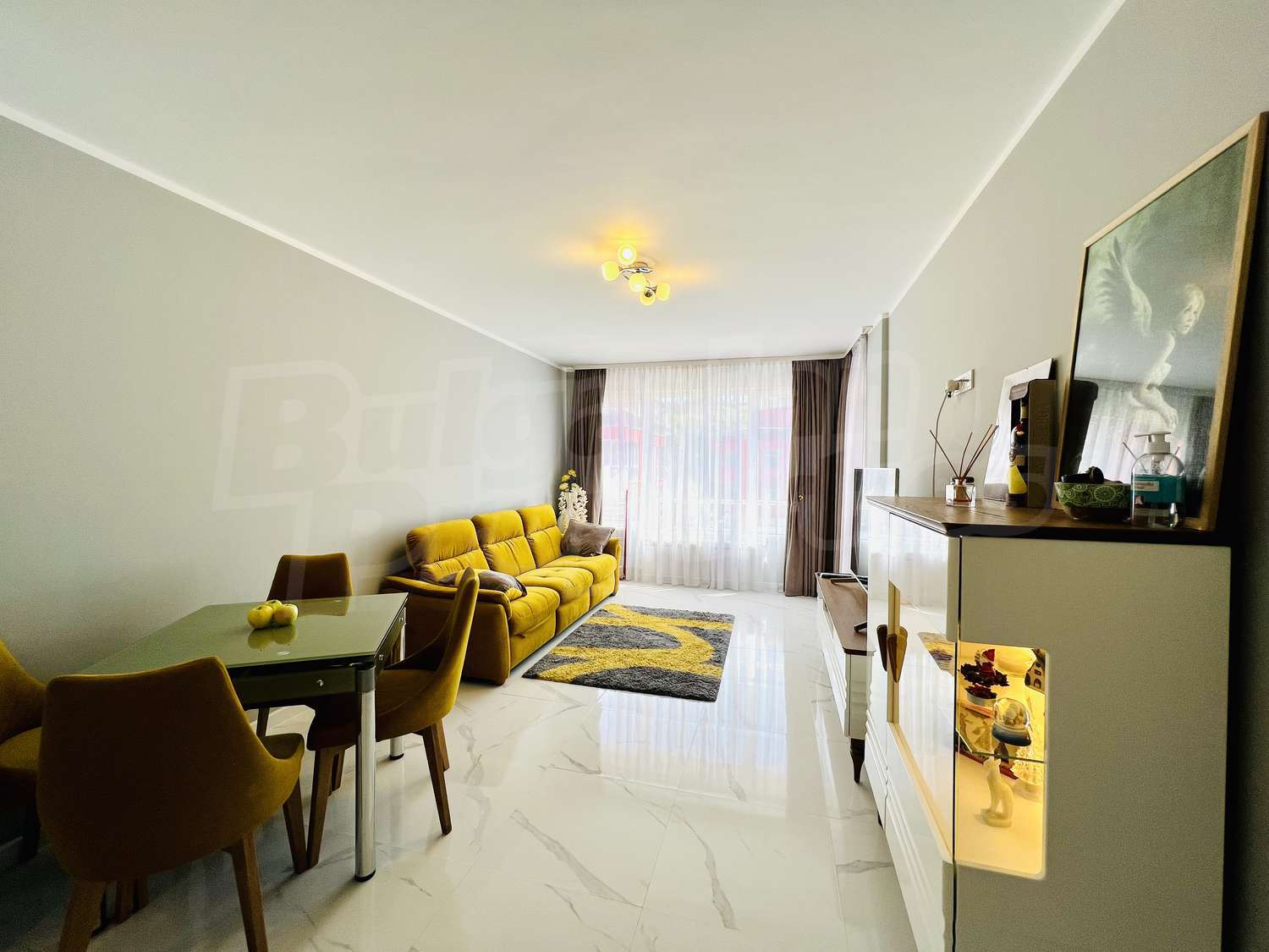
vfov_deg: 89.9
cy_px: 476
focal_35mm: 13
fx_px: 477
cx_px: 634
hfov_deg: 106.2
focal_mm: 1.57
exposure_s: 1/128
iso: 32
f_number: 1.8
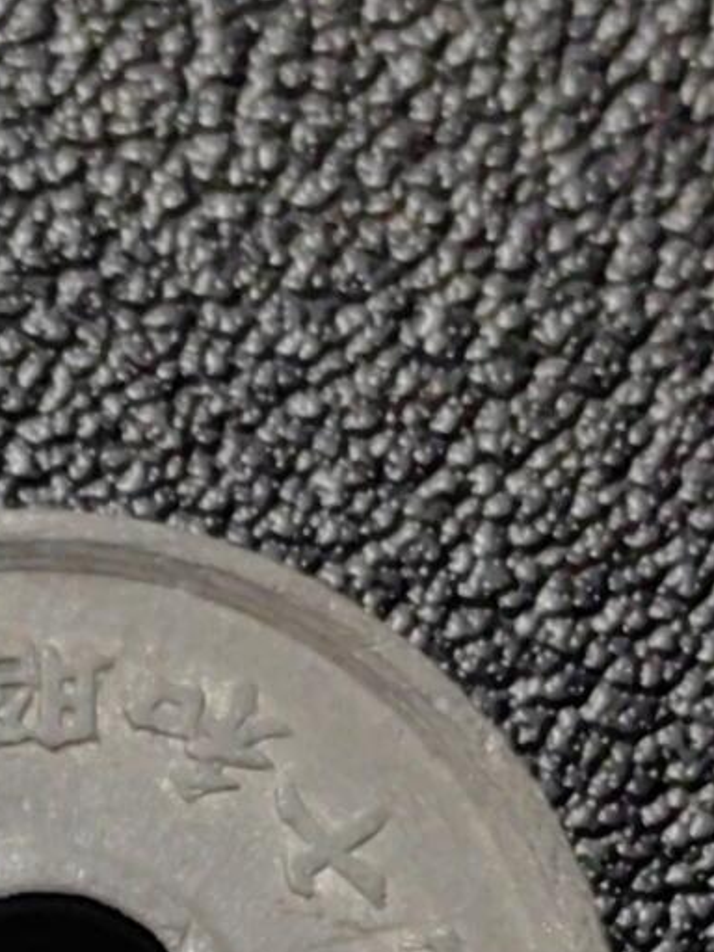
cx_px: -465
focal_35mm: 218
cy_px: 1034
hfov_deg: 6.7
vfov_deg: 9.0
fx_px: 5995
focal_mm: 5.75
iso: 50
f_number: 2
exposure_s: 1/139
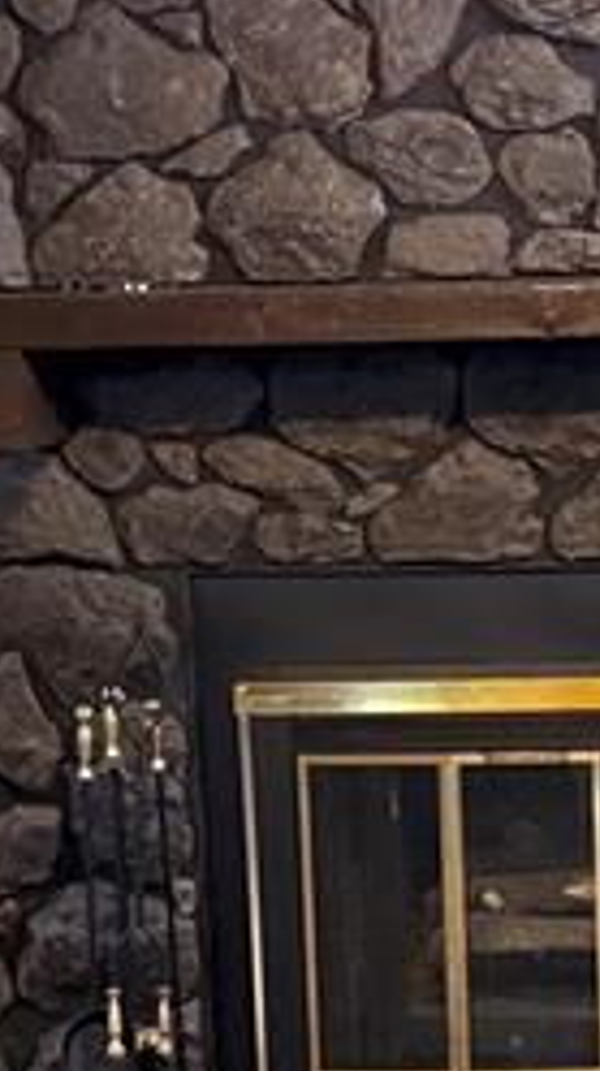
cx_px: 678
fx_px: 3063
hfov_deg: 11.0
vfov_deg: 19.7
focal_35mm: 108
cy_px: 825
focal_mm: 6.76
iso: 640
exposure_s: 1/60
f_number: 1.78
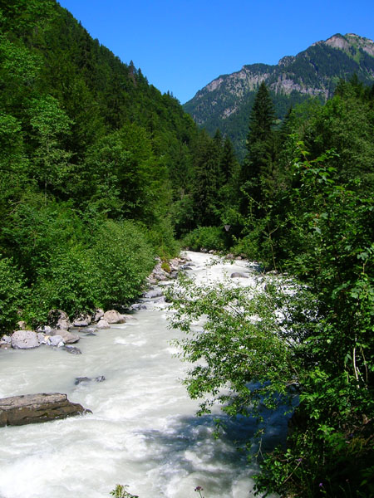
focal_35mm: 34
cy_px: 249
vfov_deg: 54.0
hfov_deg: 41.8
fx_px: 490
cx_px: 187
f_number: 4.9
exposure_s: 1/351
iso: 50
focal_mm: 5.7
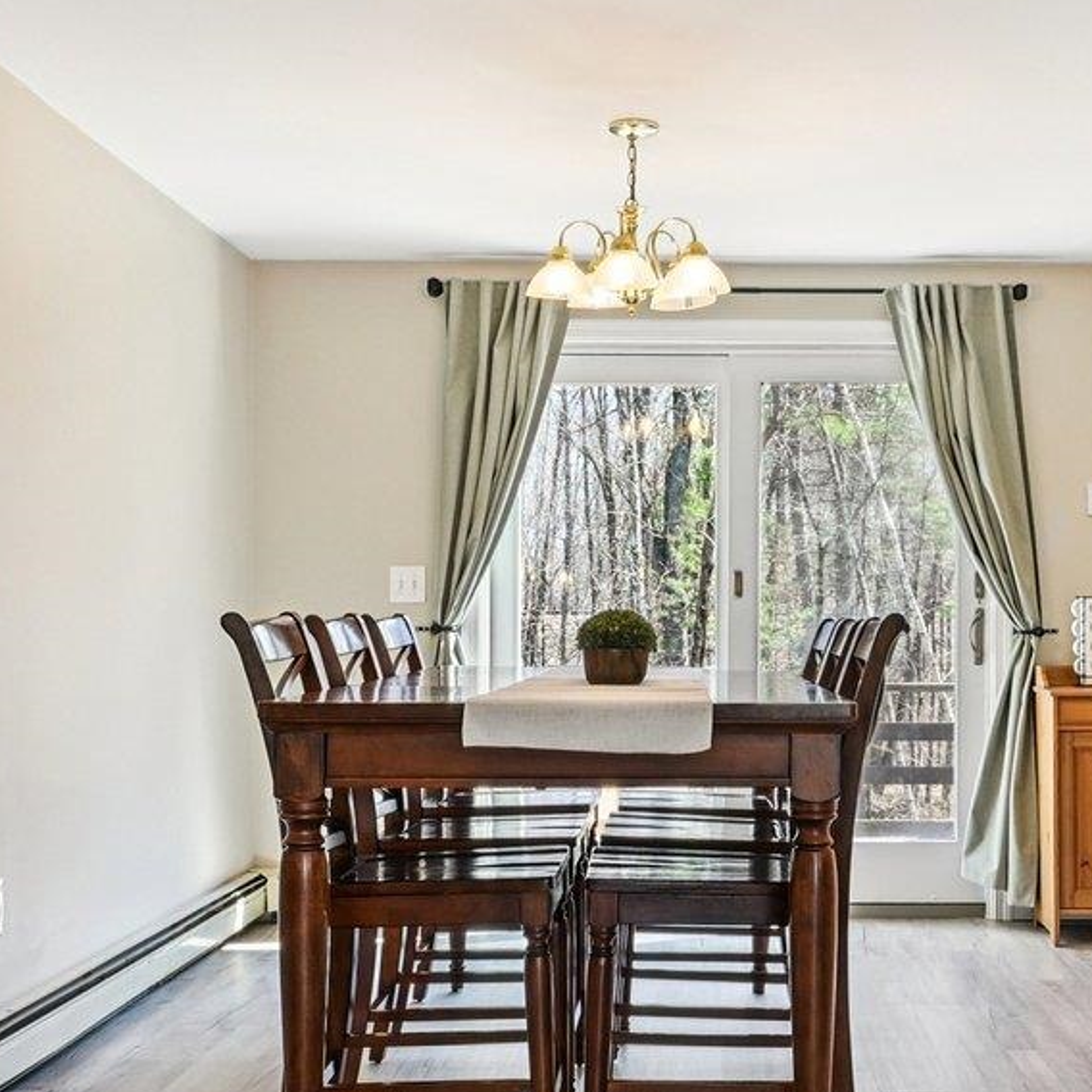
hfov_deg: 34.3
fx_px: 1749
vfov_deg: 34.6
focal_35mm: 49
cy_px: 618
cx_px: 752
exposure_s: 1/20
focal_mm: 16
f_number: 8
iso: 400
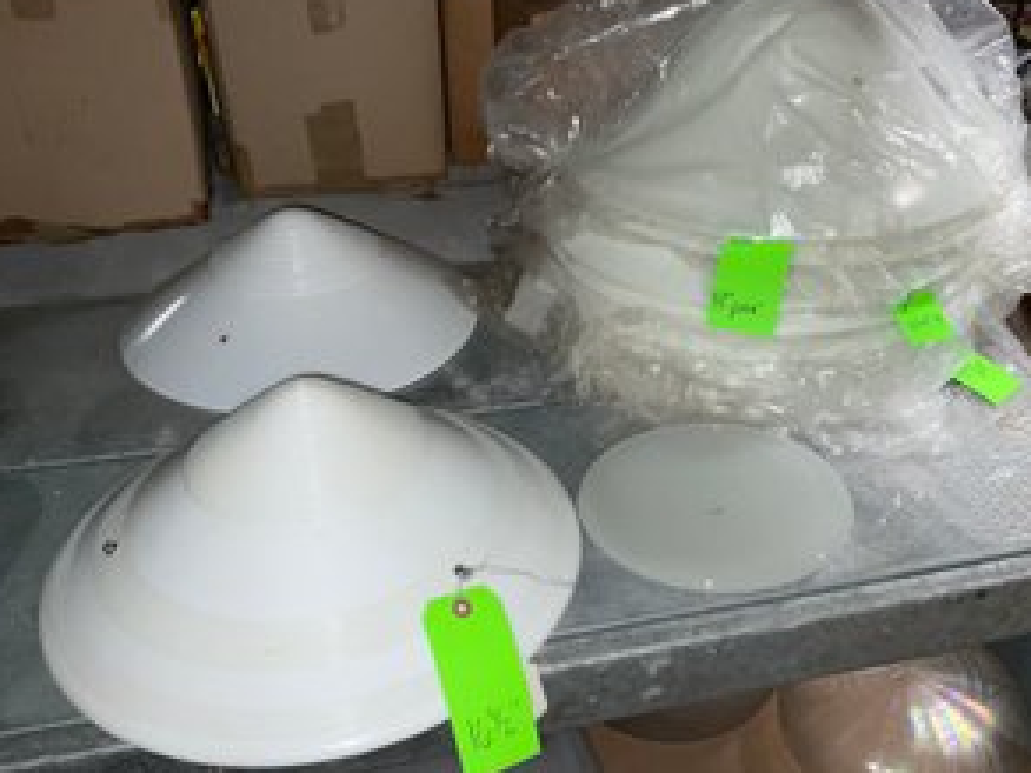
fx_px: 1013
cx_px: 588
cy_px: 351
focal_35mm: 34
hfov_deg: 53.8
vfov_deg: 41.8
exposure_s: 1/60
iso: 40
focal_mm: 3
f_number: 1.8
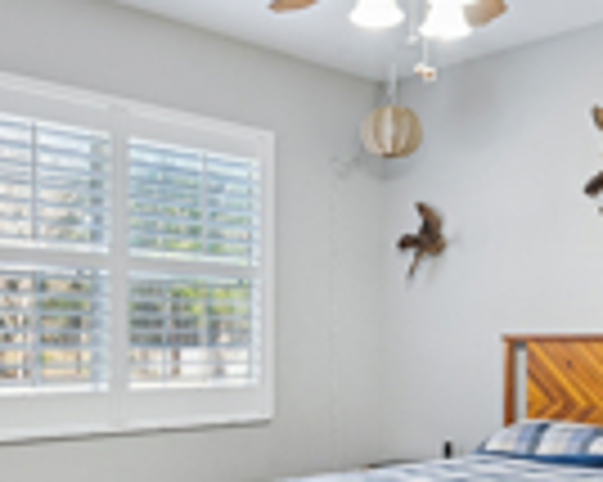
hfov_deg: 42.0
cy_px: 491
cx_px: 286
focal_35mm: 44
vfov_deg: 31.4
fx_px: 785
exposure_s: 1/10
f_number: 9
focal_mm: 14
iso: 400
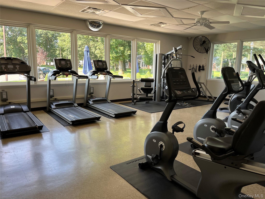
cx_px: 132
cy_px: 100
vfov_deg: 53.1
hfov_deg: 67.3
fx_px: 199
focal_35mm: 26
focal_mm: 5.1
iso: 80
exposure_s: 1/121
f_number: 1.6
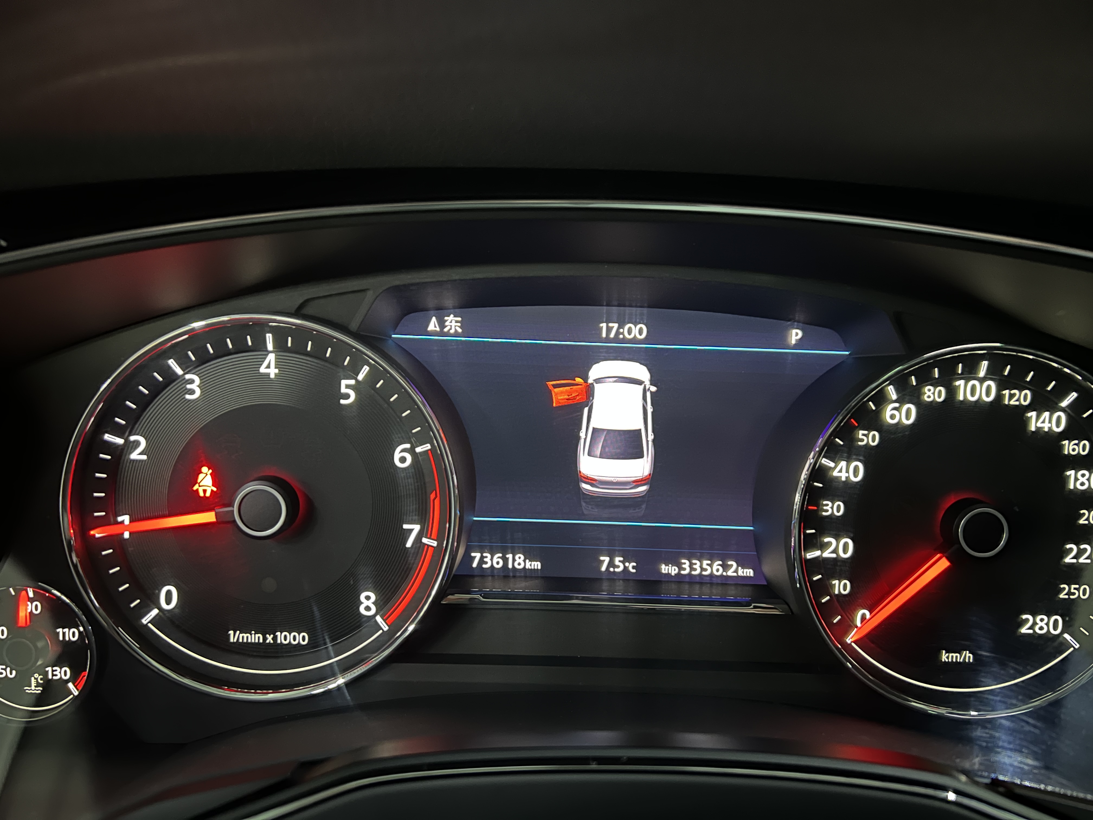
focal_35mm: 26
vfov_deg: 53.1
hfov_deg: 67.3
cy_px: 410
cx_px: 546
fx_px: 821
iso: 640
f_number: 1.5
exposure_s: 1/10
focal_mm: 5.7
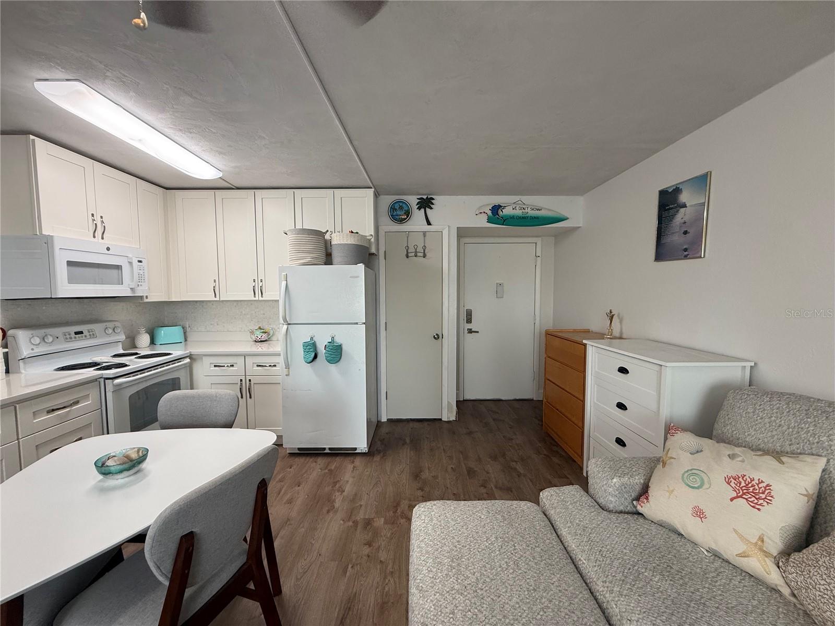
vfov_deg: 85.7
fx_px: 338
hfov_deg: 102.1
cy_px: 313
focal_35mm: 14
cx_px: 418
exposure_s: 1/120
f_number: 2.2
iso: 160
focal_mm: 2.22
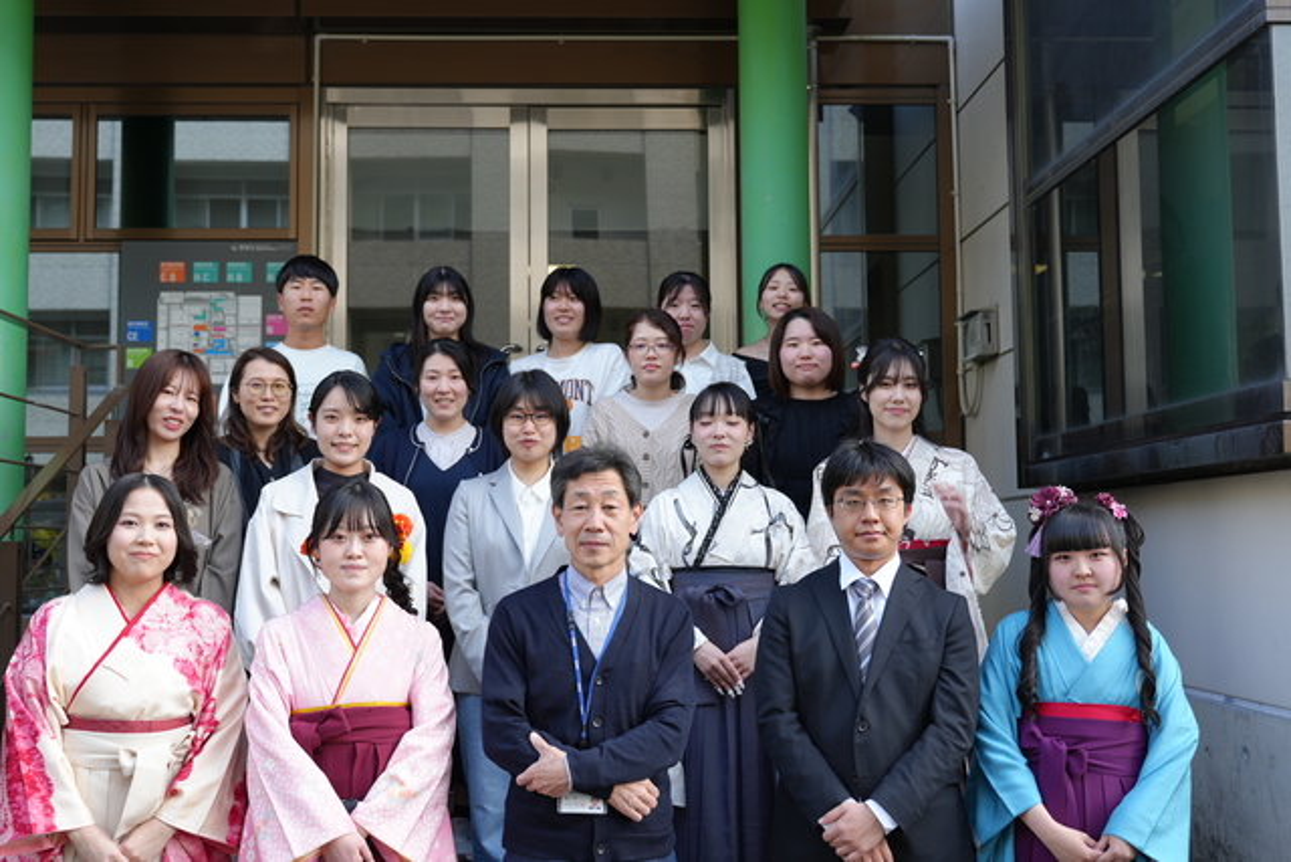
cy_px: 431
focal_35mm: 40
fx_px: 1435
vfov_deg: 33.4
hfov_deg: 48.4
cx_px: 646
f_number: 4
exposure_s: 1/160
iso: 200
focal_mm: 40
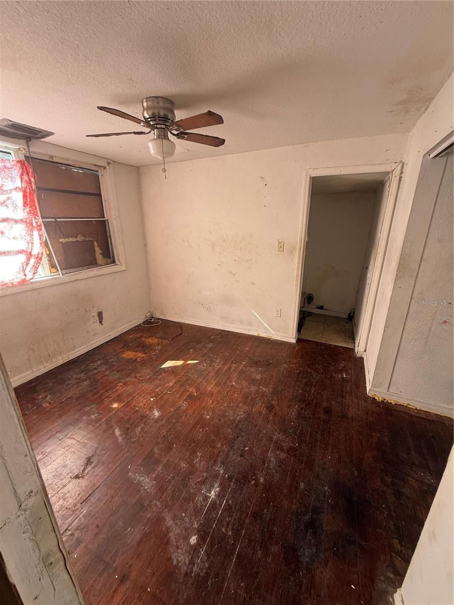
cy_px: 302
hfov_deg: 85.7
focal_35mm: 14
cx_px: 227
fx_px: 245
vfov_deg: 102.1
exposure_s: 1/99
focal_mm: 2.22
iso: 125
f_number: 2.2
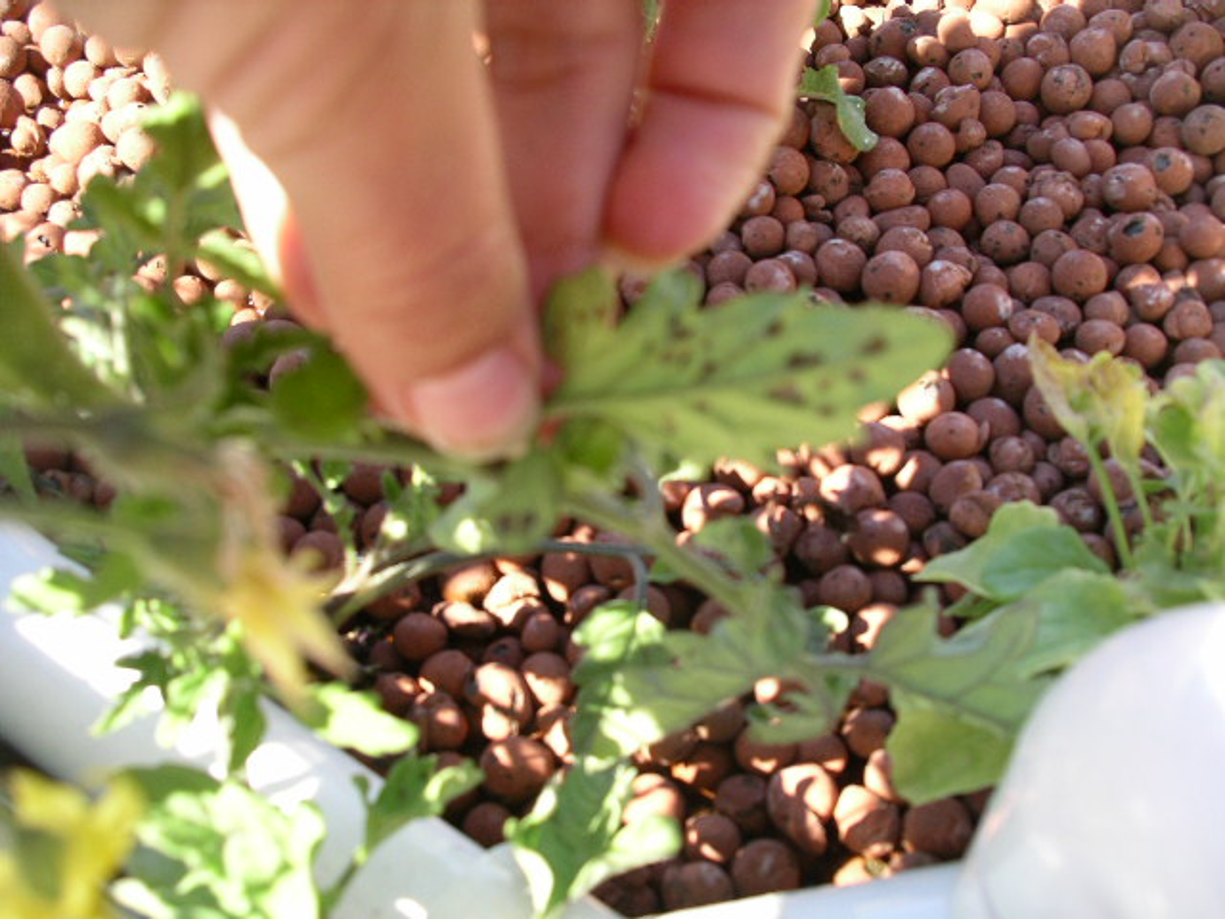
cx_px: 612
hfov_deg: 50.1
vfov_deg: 38.7
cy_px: 460
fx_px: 1309
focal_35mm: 37
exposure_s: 1/160
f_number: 3.2
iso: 64
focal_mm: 7.8
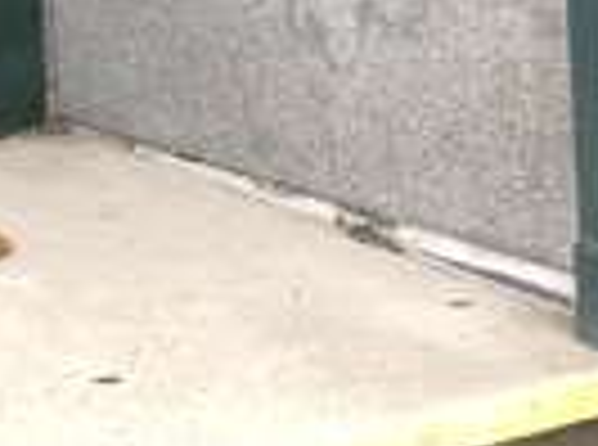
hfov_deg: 10.4
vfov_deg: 8.0
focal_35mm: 169
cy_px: -676
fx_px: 2912
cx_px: -728
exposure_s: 1/40
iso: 25
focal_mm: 4
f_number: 1.8
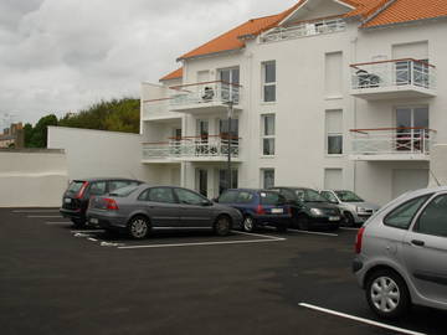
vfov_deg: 37.7
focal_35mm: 38
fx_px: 491
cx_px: 224
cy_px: 168
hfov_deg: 49.0
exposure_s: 1/558
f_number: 4.9
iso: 50
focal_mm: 6.3
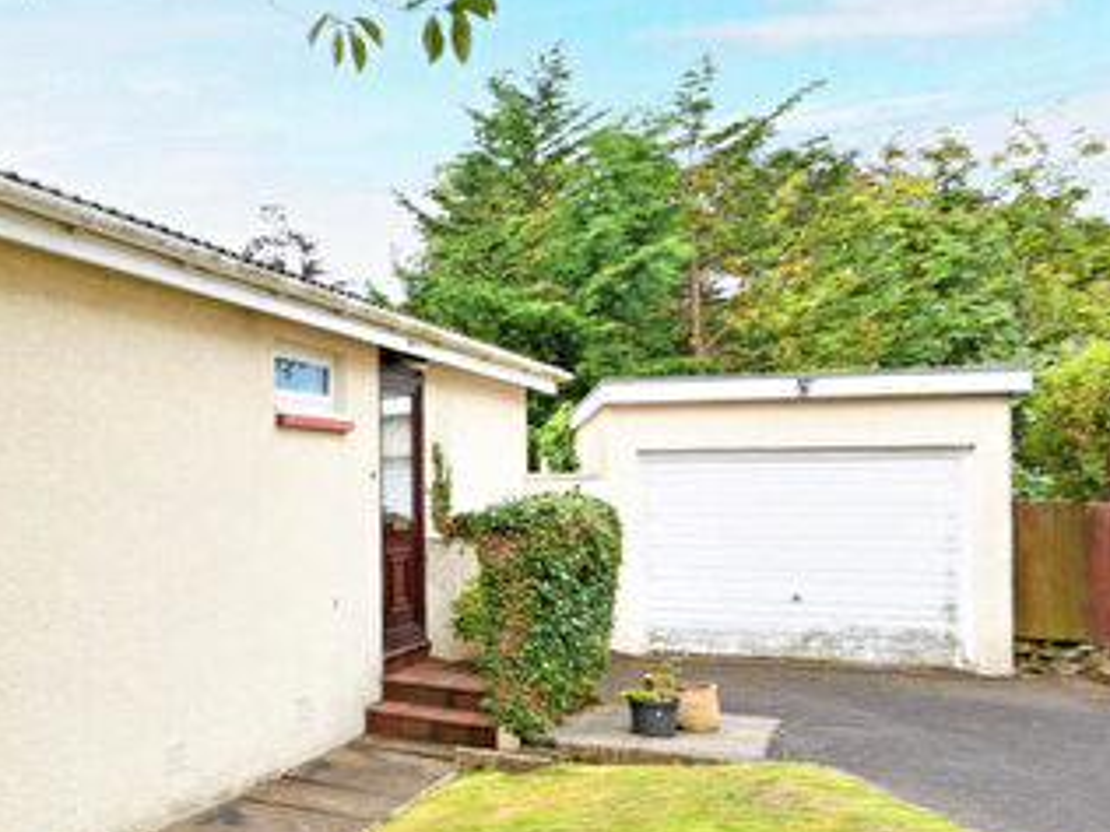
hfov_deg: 45.1
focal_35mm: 32
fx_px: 1026
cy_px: 465
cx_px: -70
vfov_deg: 44.1
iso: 100
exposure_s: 1/15
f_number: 9
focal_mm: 10
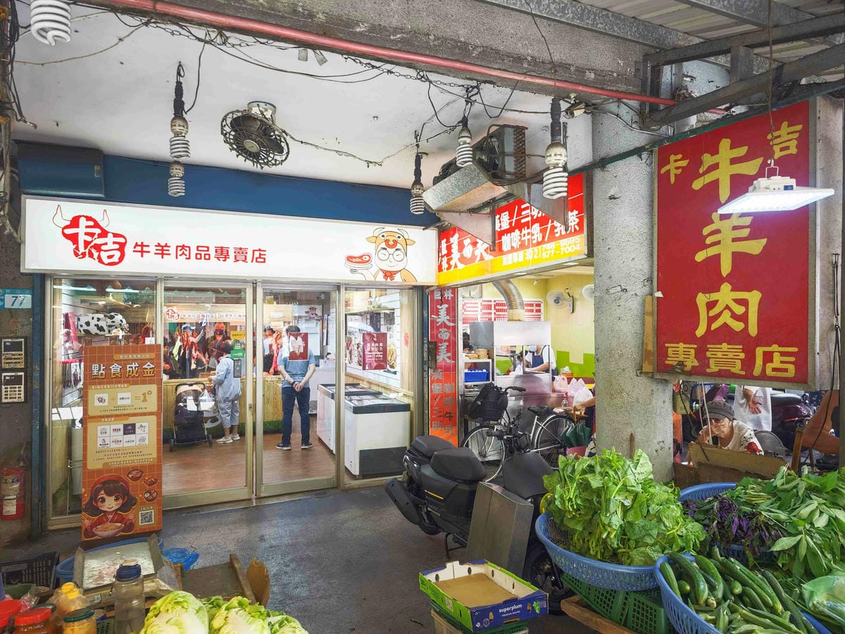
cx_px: 422
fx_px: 561
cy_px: 317
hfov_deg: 73.9
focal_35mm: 23
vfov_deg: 58.9
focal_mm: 8.72
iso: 640
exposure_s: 1/121
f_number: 2
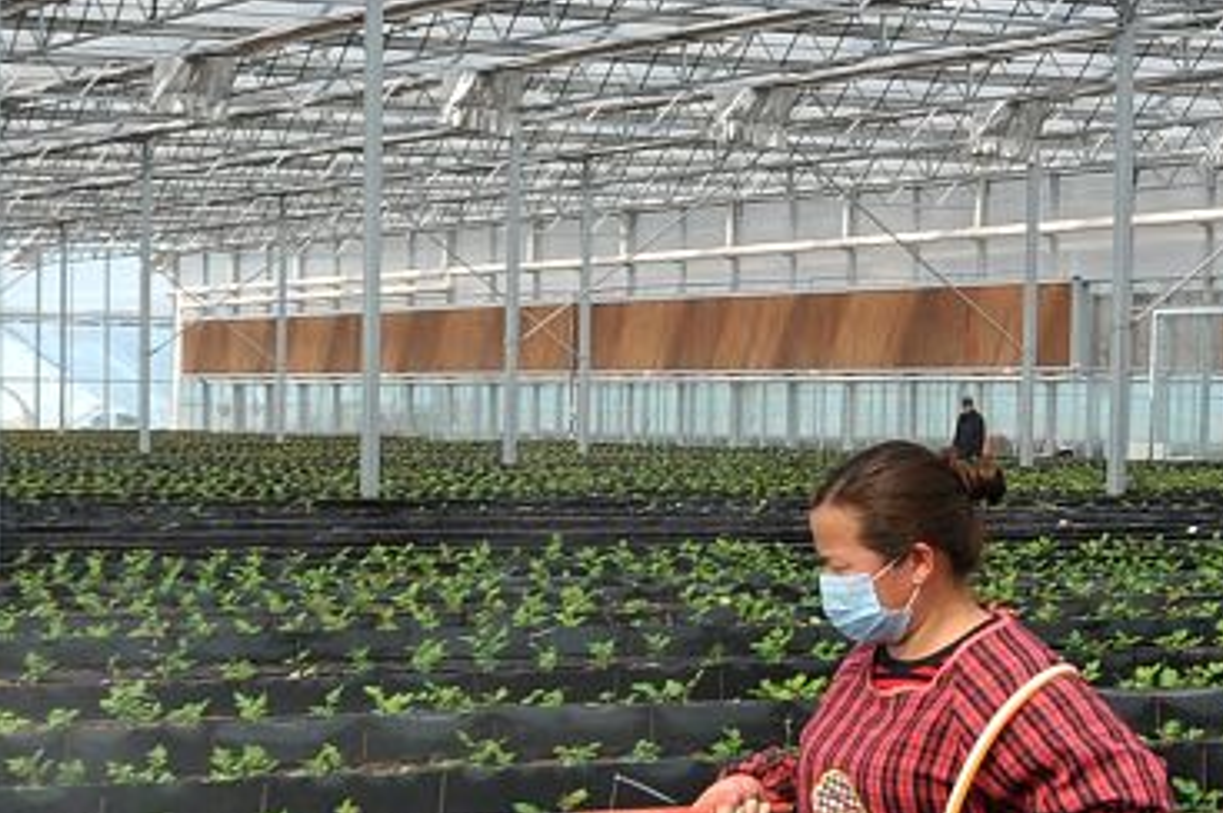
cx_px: -33
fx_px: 3326
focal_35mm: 98
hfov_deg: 20.1
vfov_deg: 13.9
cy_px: 621
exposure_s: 1/100
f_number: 9
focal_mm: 20
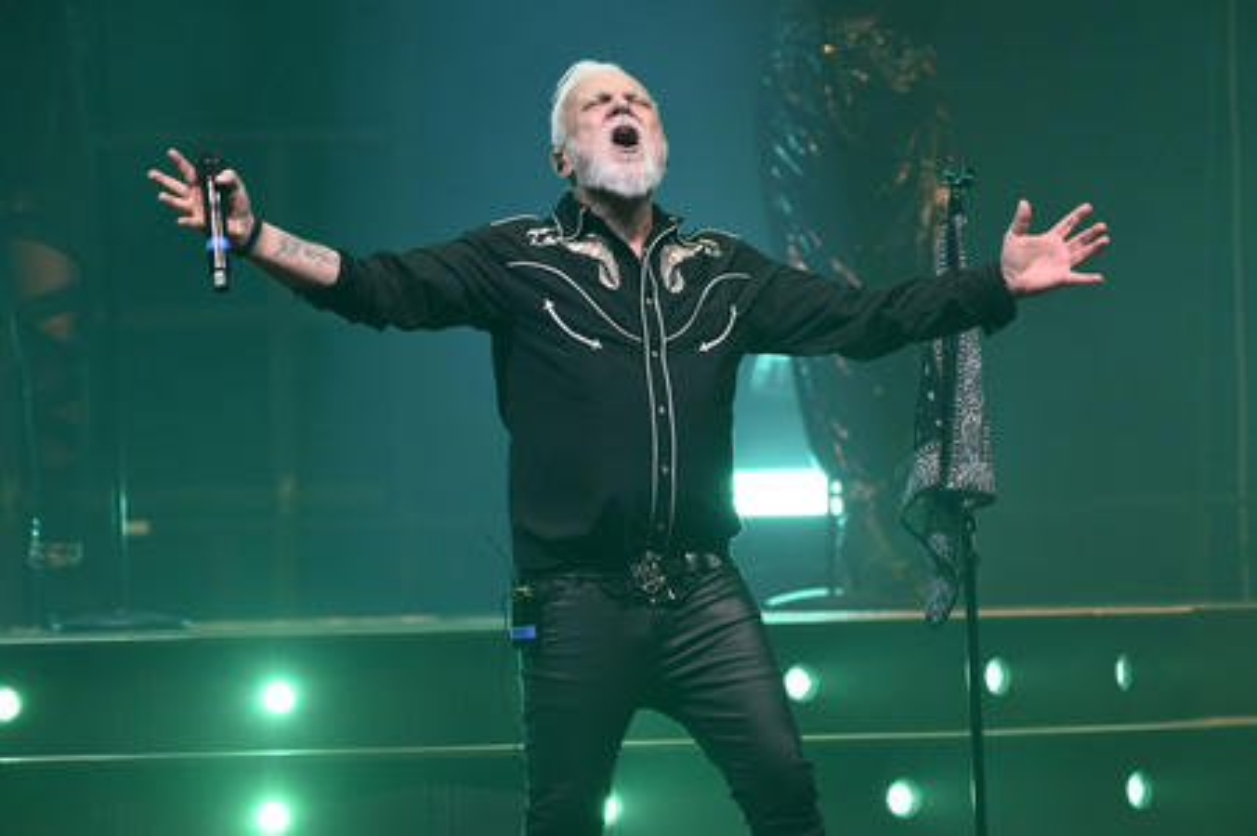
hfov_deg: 4.1
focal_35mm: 500
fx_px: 17445
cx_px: 628
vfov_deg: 2.7
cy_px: 418
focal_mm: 500
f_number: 6.3
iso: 2500
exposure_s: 1/320
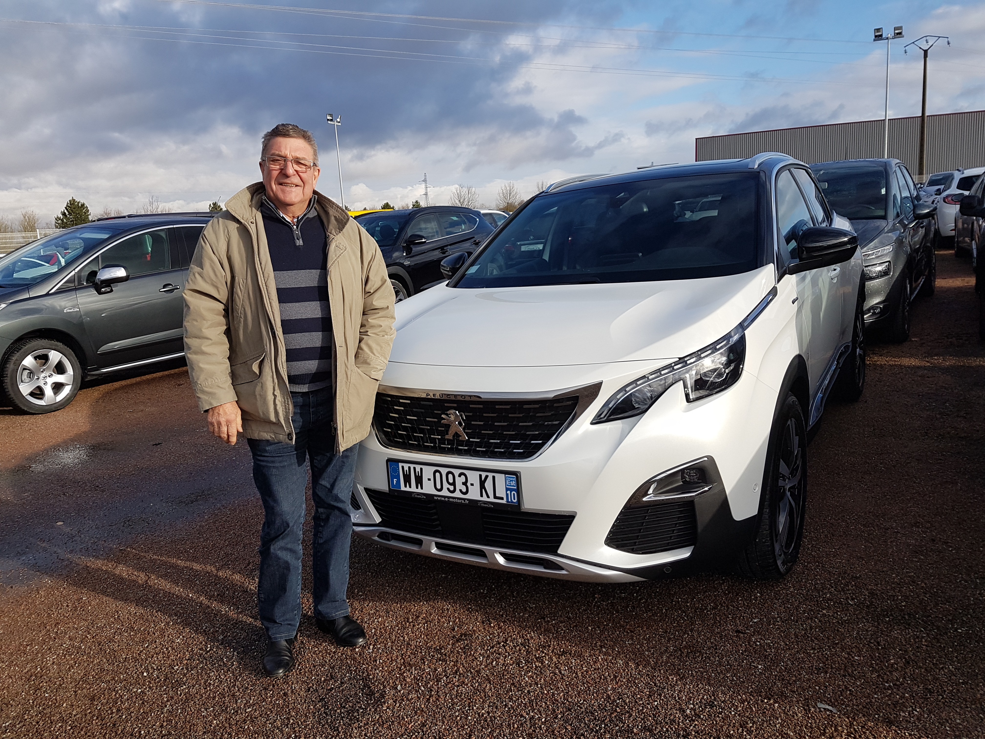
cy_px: 370
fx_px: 740
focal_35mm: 26
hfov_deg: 67.3
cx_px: 492
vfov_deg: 53.1
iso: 40
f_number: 1.7
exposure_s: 1/1312
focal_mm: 4.2
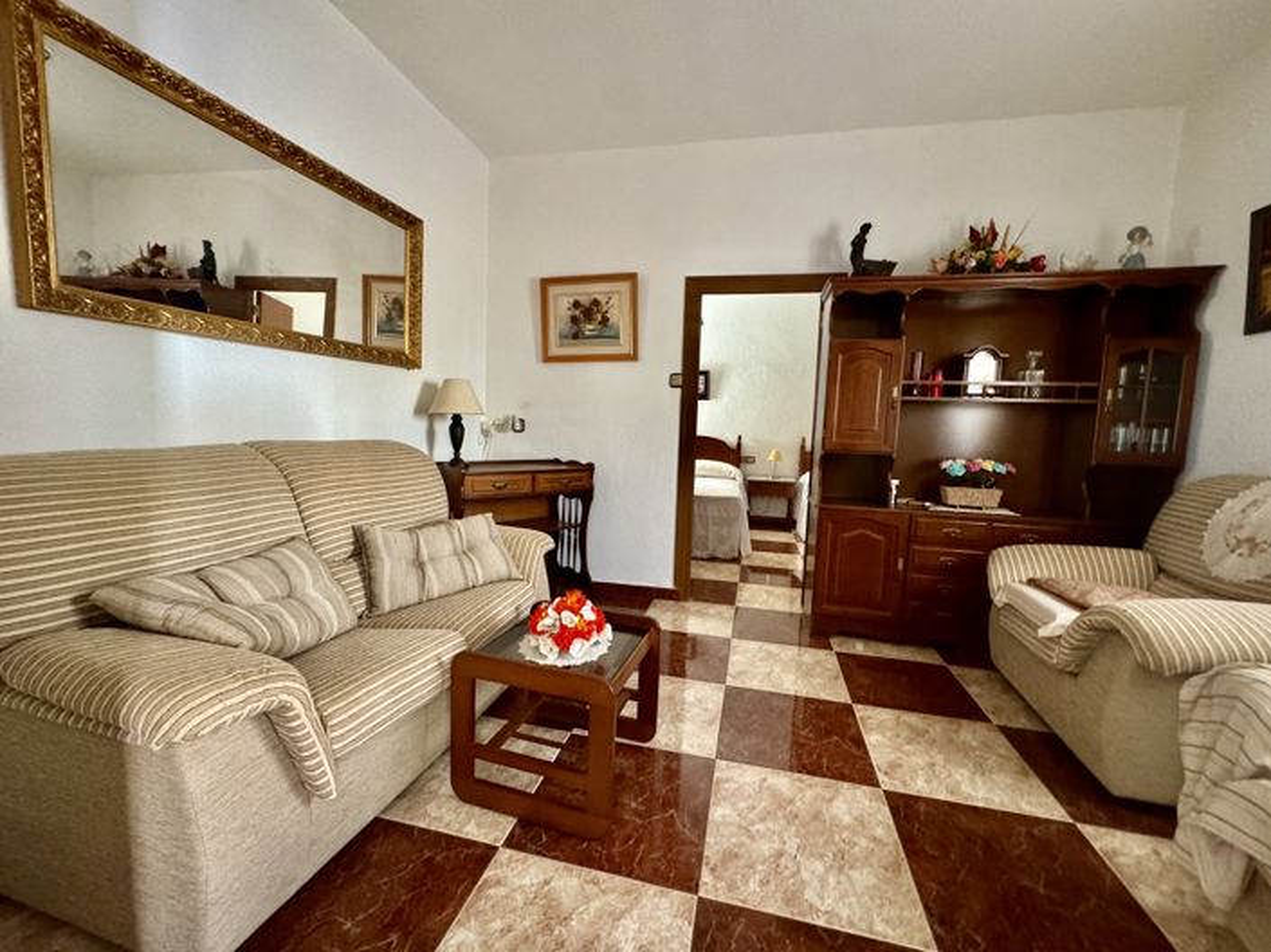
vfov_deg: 85.6
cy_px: 476
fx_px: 514
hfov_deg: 102.1
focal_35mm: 14
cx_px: 636
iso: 800
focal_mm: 2.22
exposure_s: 1/60
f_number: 2.2
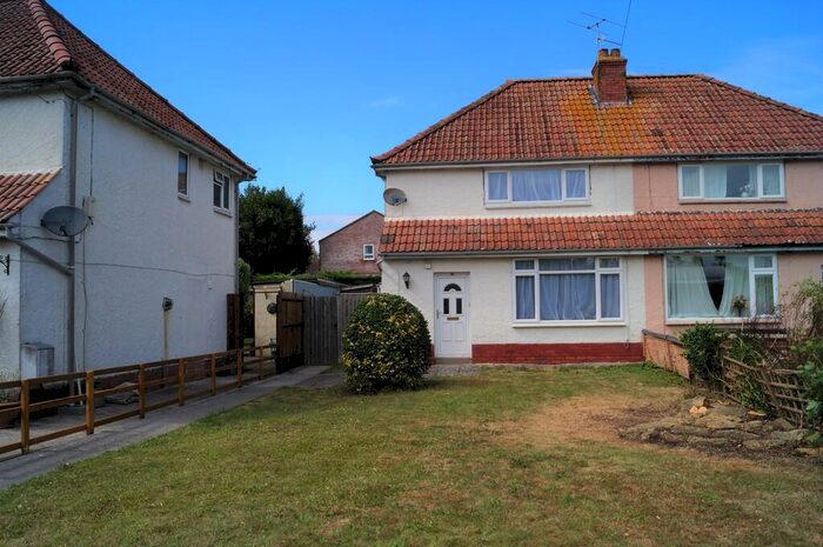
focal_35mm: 27
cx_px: 412
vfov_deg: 47.8
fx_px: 617
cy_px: 274
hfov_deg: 67.4
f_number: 13
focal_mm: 18
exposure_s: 1/125
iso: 100
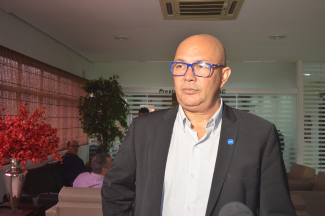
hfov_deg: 53.2
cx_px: 162
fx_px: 324
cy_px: 108
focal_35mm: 36
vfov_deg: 36.7
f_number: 4
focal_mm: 24
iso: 560
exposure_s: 1/60
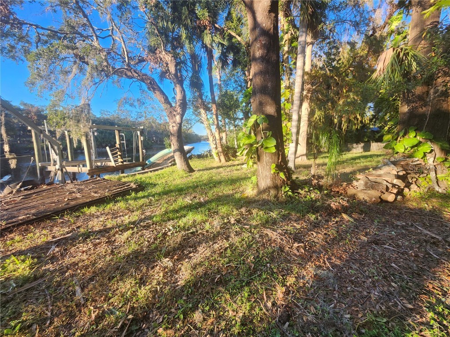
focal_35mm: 13
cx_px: 225
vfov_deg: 89.9
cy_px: 168
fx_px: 169
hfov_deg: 106.2
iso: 40
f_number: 2.2
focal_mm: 1.74
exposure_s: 1/176
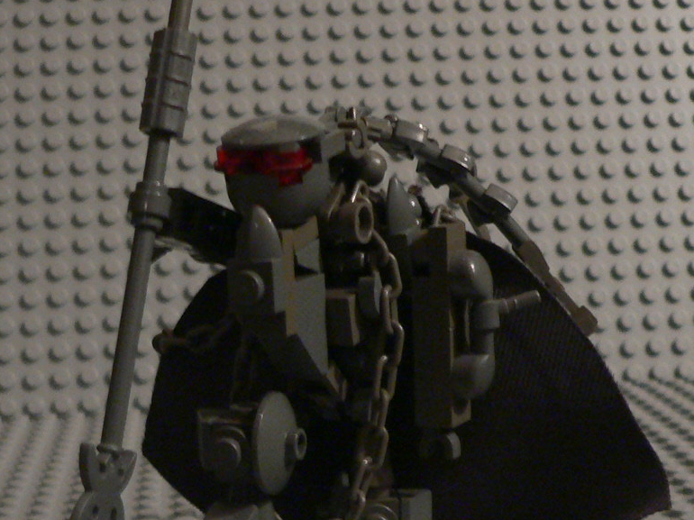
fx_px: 1583
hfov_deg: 24.7
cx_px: 300
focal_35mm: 79
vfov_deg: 18.6
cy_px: 364
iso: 200
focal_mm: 6.3
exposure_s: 1/4
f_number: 2.8
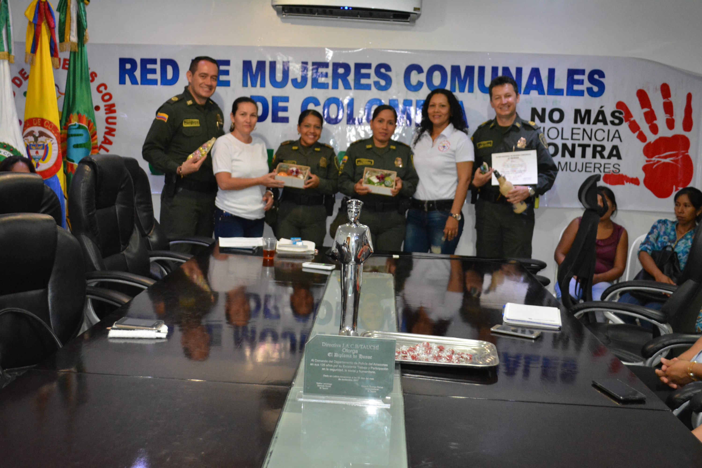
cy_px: 234
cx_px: 351
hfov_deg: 46.4
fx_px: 819
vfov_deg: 31.9
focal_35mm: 42
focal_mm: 28
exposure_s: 1/60
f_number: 4.5
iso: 3200
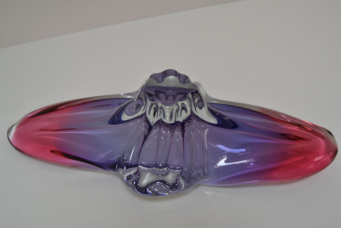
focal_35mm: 30
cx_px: 170
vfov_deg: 43.7
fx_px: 284
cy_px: 114
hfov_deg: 61.9
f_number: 8
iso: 1600
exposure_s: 1/250
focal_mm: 20
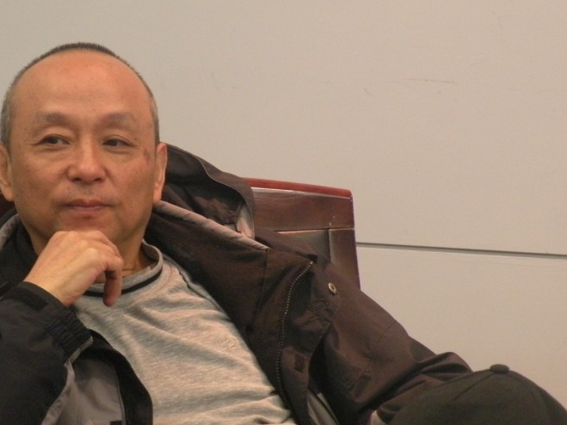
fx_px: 2800
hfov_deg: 11.5
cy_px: 268
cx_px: 180
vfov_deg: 8.7
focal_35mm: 171
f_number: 4
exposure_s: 1/16.5
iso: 400
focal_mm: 19.4
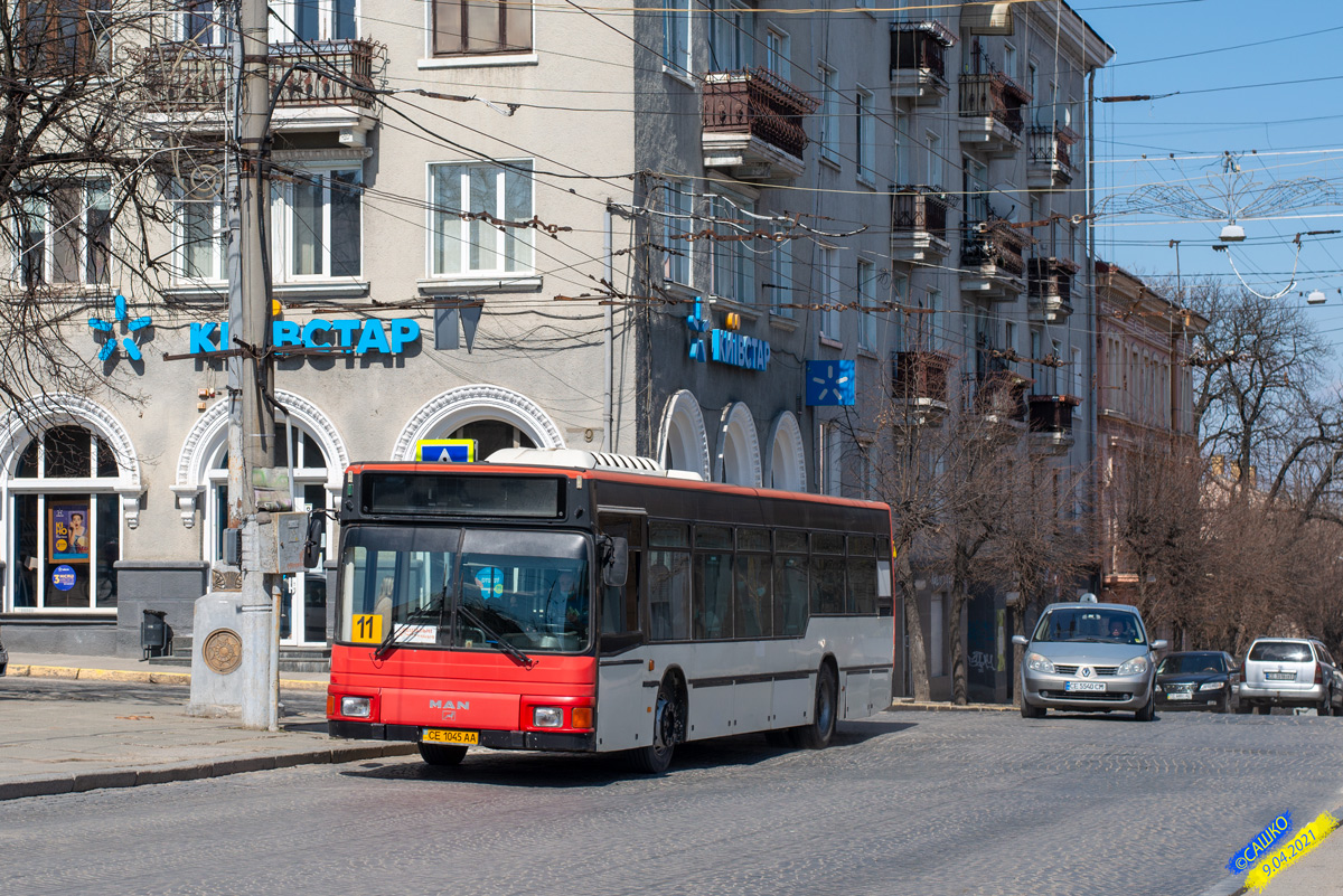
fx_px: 1866
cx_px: 672
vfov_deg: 27.0
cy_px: 448
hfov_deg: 39.6
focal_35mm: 50
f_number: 5.6
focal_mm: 50
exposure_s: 1/640
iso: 100
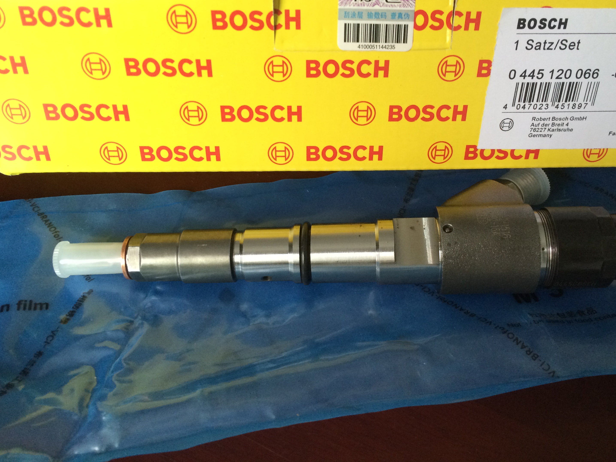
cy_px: 200
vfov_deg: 42.8
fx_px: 587
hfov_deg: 55.2
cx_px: 340
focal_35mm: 33
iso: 200
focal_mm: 4.15
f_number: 2.2
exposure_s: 1/33
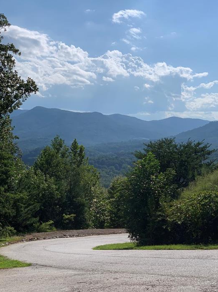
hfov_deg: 25.6
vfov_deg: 33.8
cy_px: 152
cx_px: 104
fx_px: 479
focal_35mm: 57
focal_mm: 6
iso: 16
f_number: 2.4
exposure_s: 1/3984
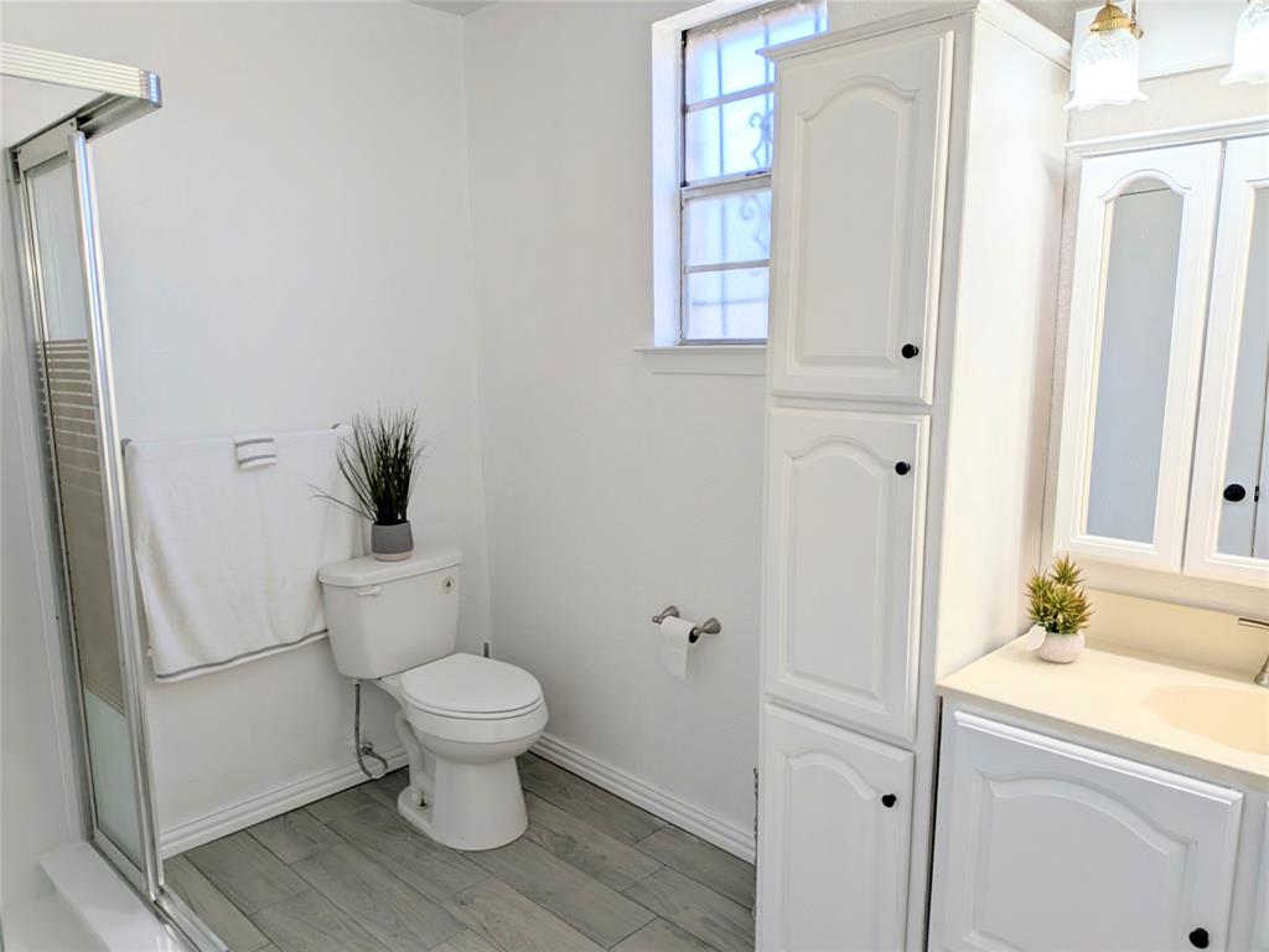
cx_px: 634
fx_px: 880
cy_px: 476
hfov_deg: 71.6
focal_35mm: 24
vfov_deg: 56.8
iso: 27
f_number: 1.7
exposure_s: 1/231
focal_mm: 4.53
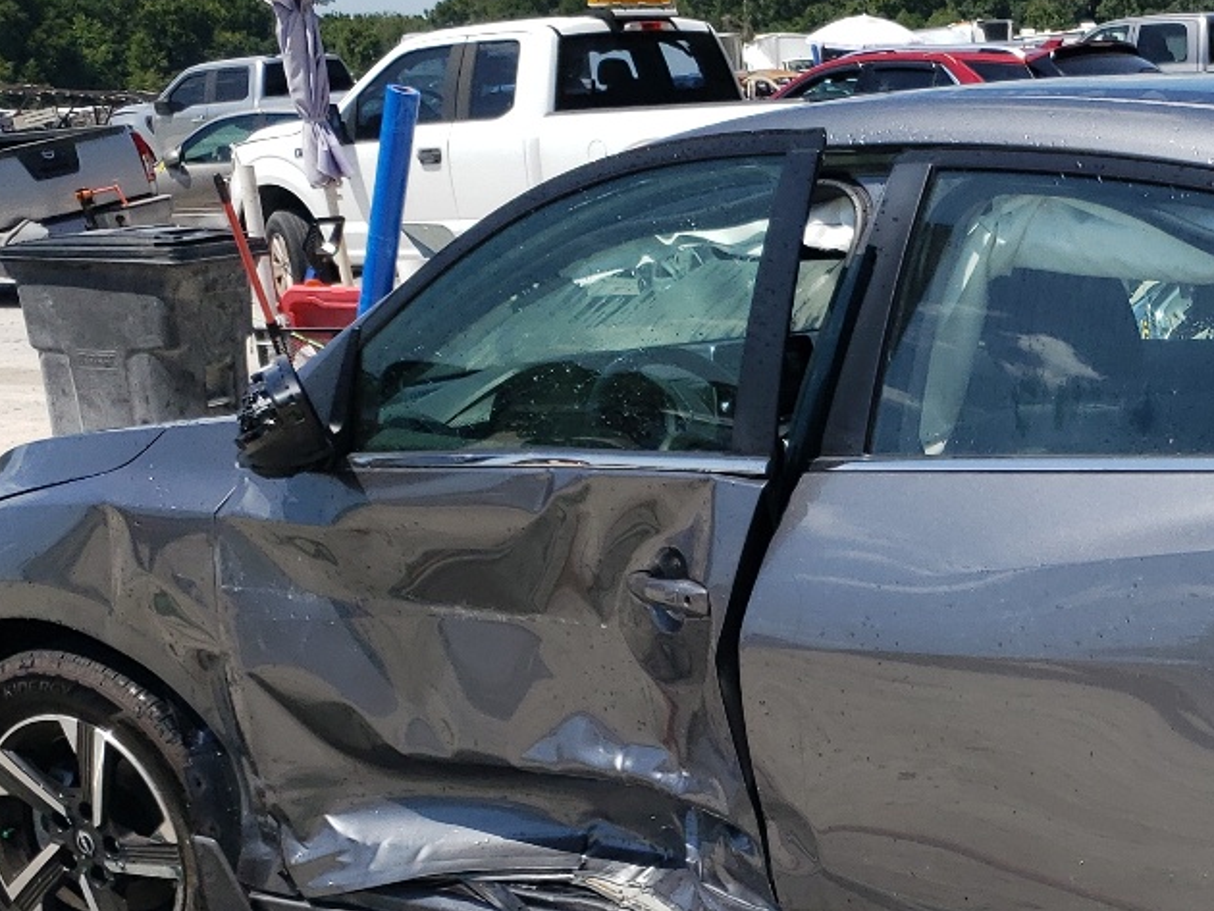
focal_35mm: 66
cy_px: 788
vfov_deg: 21.8
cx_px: 1347
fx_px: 2316
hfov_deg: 26.9
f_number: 1.5
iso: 50
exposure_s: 1/3333
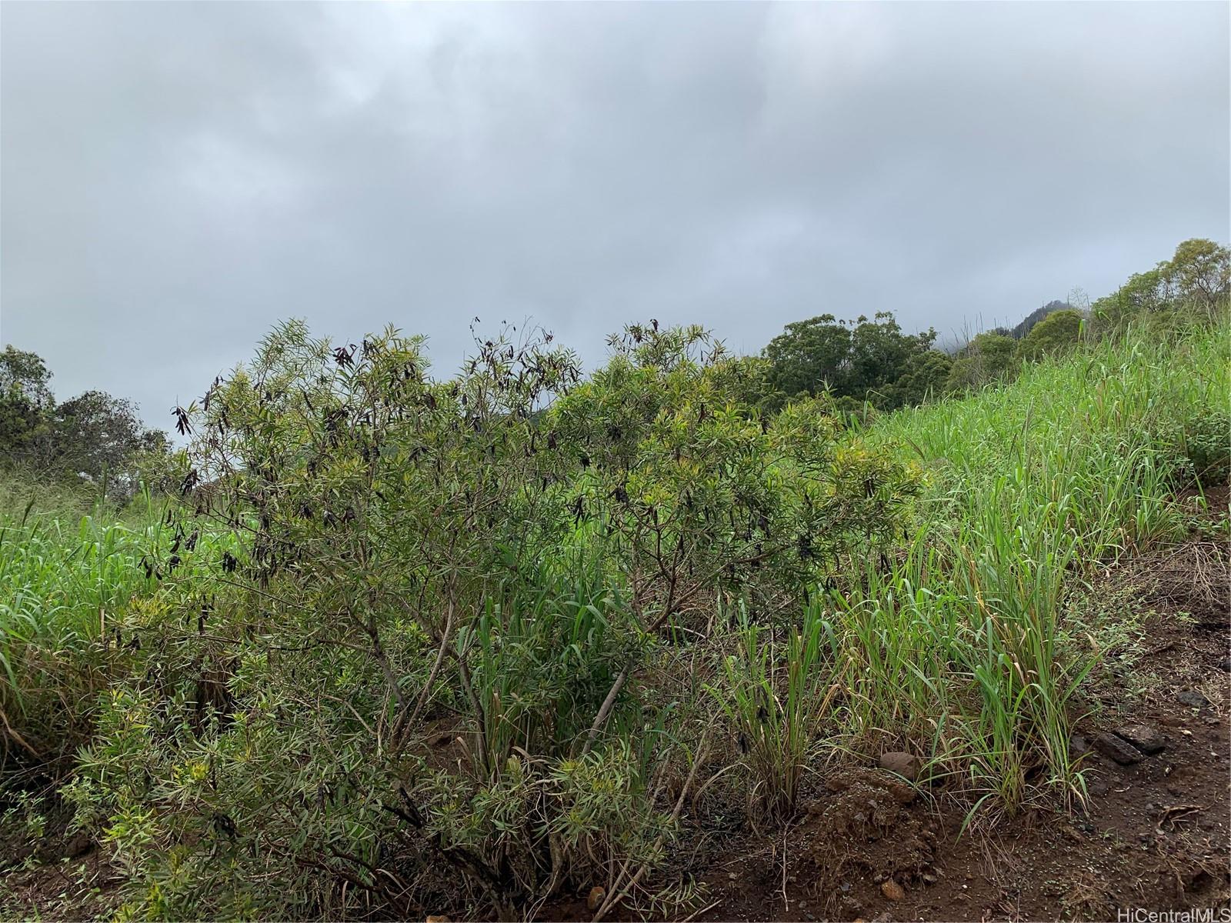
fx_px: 925
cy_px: 462
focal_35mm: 26
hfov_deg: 67.3
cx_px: 616
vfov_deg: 53.1
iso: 25
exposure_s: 1/2309
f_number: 1.8
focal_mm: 4.25
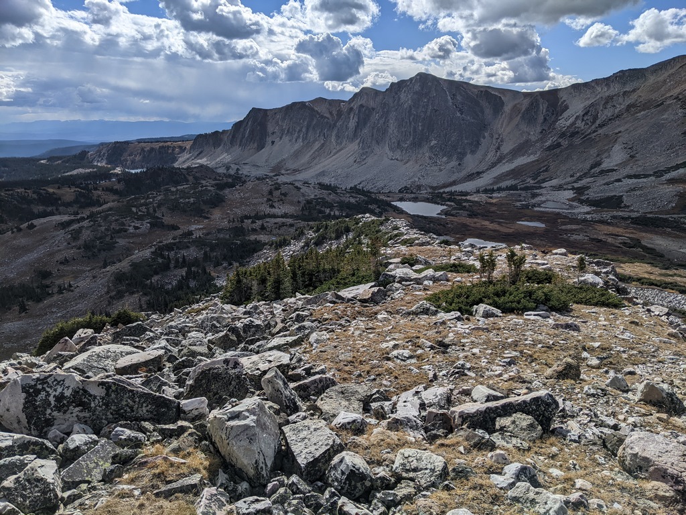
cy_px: 258
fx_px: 535
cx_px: 343
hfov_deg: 65.3
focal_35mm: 27
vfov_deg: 51.4
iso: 46
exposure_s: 1/7812
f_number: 1.8
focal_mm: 4.44
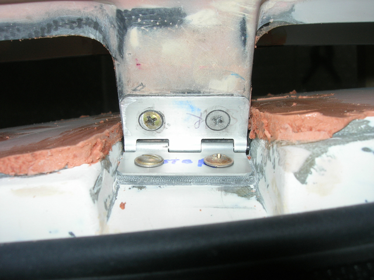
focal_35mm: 38
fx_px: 411
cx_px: 187
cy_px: 140
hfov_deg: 49.0
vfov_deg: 37.7
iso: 64
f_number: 4.8
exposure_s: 1/60.1
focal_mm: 7.8
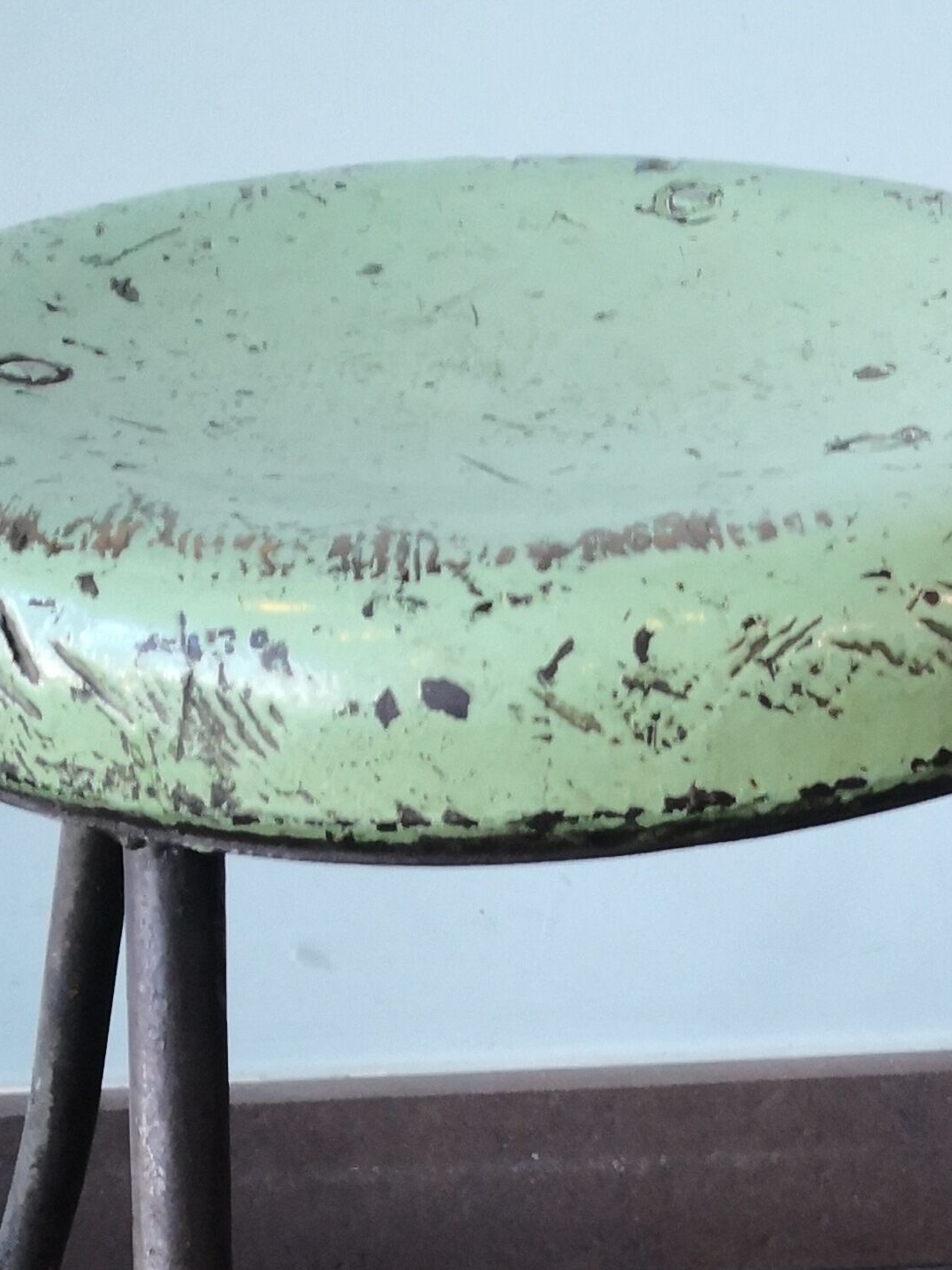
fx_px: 2714
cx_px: 992
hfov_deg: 19.2
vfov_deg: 23.0
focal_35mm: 74
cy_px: 1710
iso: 200
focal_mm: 3.95
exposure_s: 1/33.3
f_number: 1.6
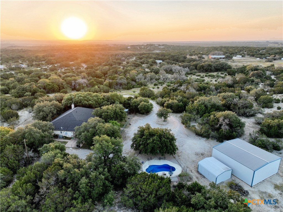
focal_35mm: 24
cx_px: 142
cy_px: 106
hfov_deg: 71.6
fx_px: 196
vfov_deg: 56.8
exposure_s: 1/240
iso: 400
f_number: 2.8
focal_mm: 12.29
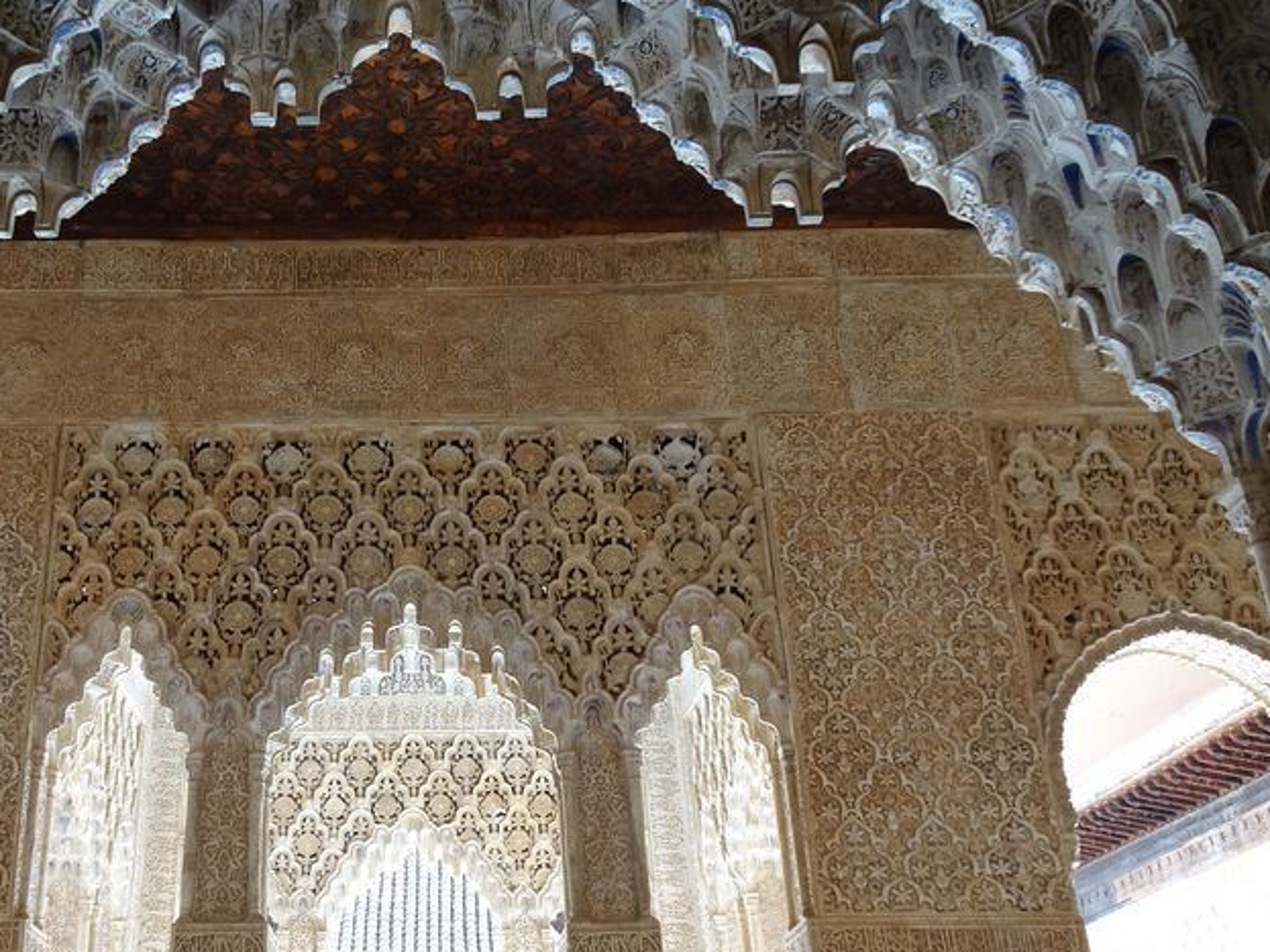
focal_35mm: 39
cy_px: 527
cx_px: 410
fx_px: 1431
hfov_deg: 47.0
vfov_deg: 36.8
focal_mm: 4.6
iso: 80
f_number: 3.5
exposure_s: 1/80
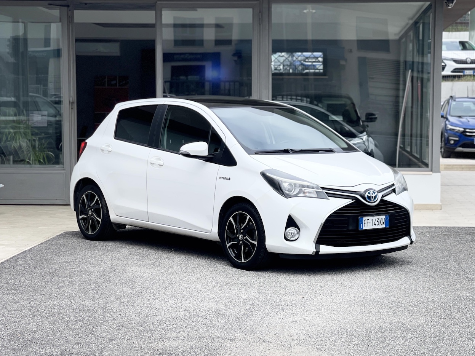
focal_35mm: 64
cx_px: 238
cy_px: 178
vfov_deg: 22.9
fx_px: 878
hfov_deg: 30.3
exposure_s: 1/815
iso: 32
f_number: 2.2
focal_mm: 7.5
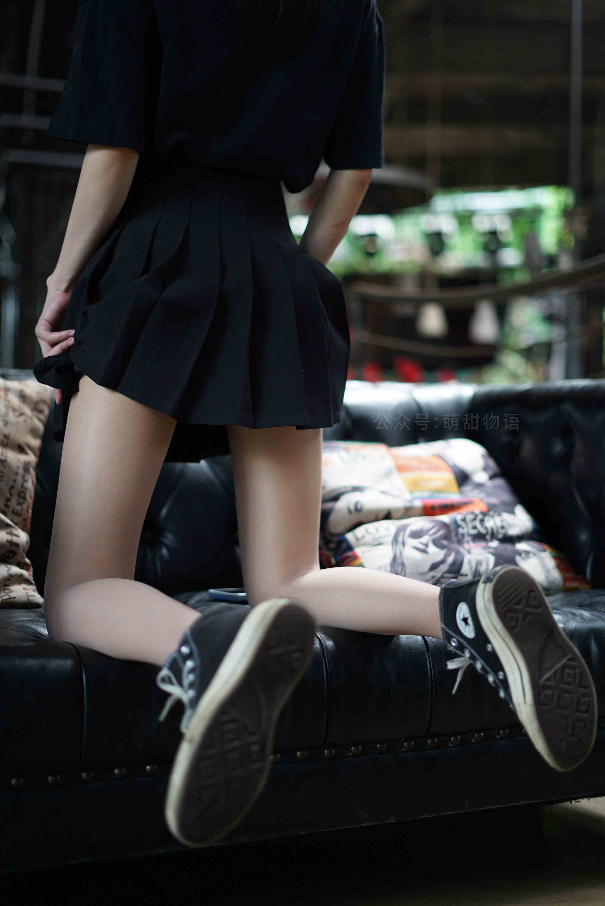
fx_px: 1259
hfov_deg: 27.0
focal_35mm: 50
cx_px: 302
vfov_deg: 39.6
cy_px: 453
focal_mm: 50
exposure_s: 1/100
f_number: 1.8
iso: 200
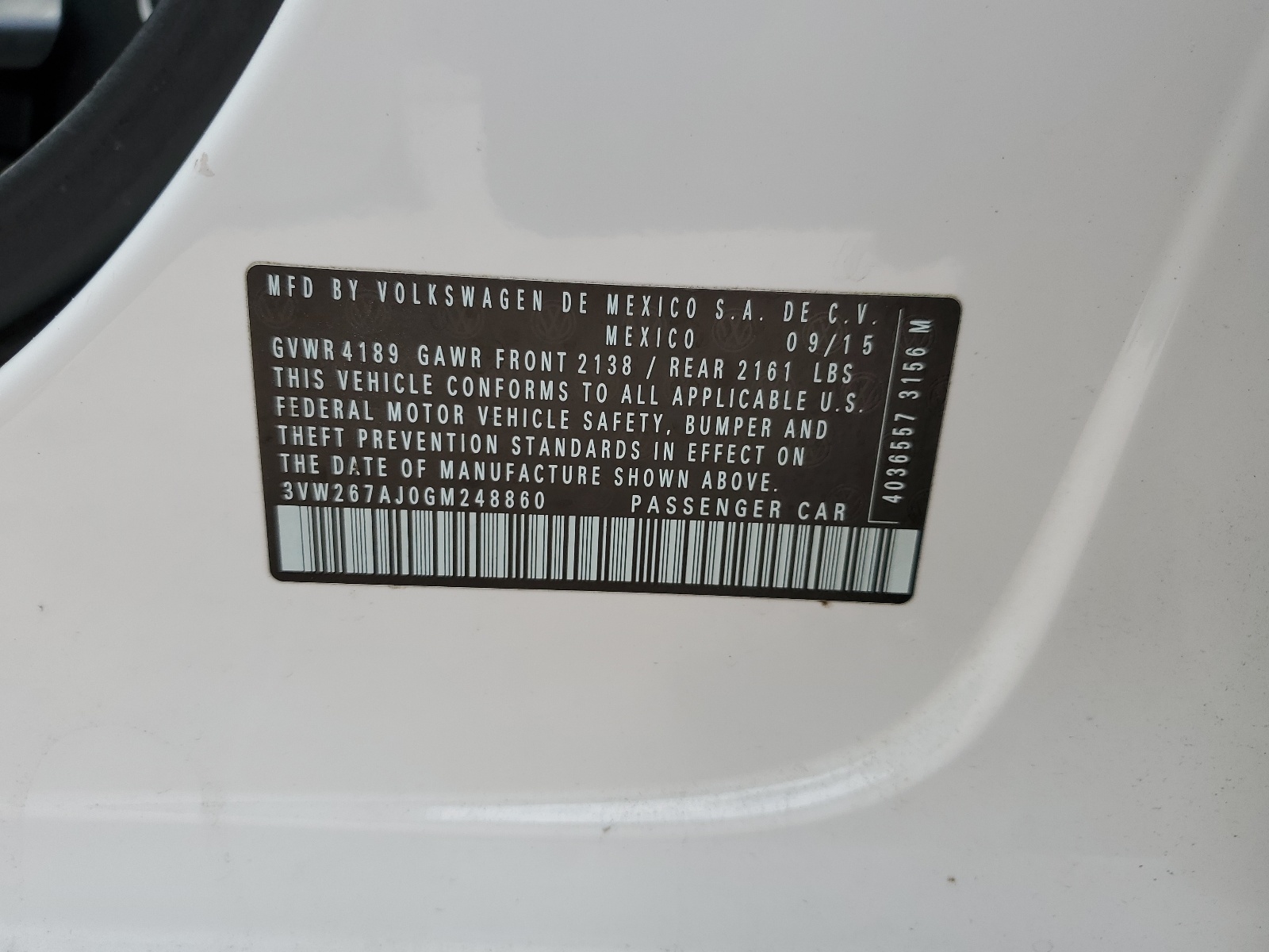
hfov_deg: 67.3
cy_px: 476
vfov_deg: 53.1
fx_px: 953
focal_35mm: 26
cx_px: 634
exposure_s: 1/476
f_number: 1.5
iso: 50
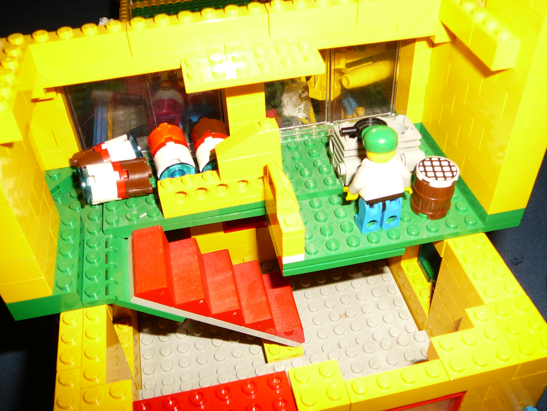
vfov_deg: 40.7
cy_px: 206
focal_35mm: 35
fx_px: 553
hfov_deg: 52.6
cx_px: 274
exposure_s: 1/30
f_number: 2.8
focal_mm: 5.2
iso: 100
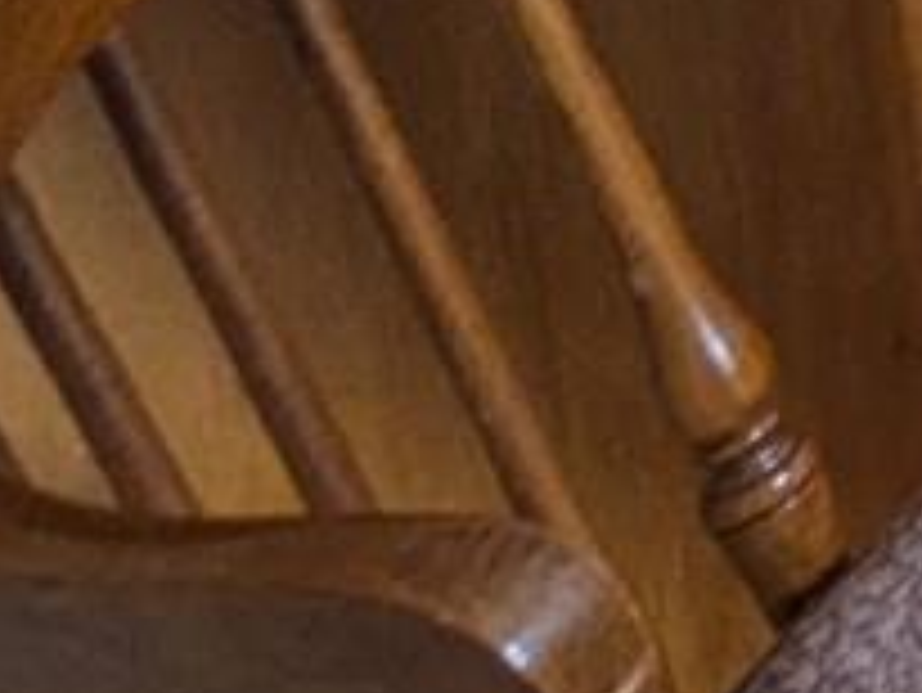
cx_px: 3151
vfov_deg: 9.7
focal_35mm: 109
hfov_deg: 9.8
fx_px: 2905
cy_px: -1508
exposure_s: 1/206
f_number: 2.2
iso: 49
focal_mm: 1.83
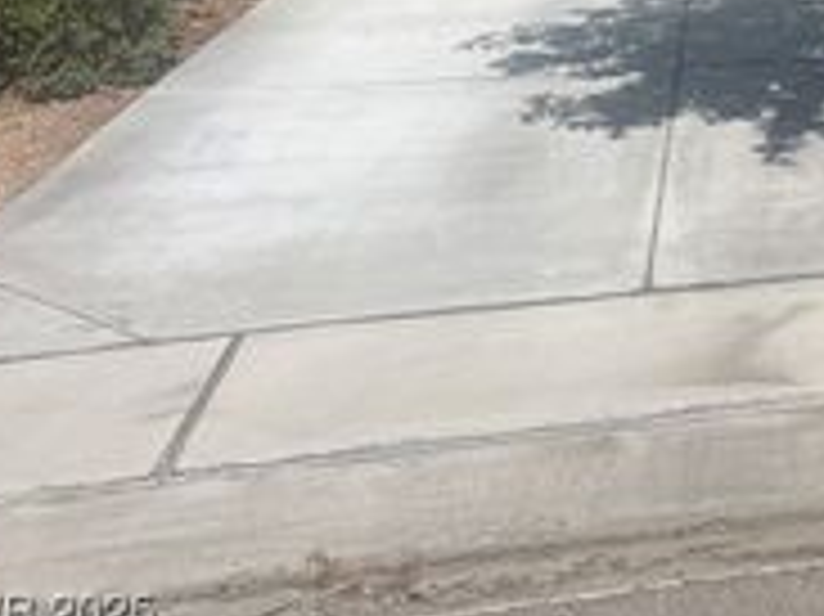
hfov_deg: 24.2
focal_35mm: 71
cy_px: -182
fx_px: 1689
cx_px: 1058
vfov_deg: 19.2
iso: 50
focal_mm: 5.7
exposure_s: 1/7463
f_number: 1.5
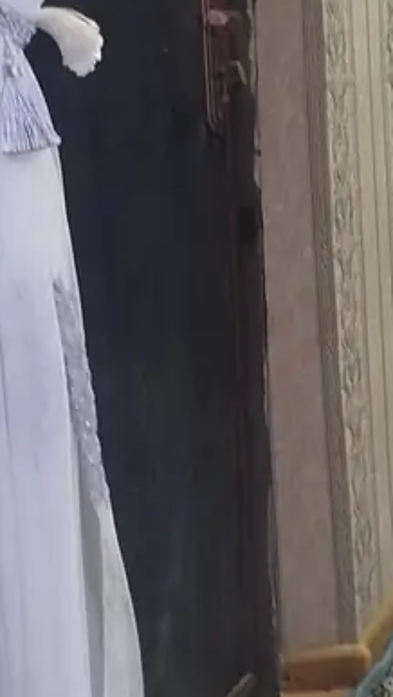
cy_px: 171
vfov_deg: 25.9
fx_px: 1499
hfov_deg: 14.9
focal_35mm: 81
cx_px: 308
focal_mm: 5.31
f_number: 1.7
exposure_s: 1/17
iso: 1000
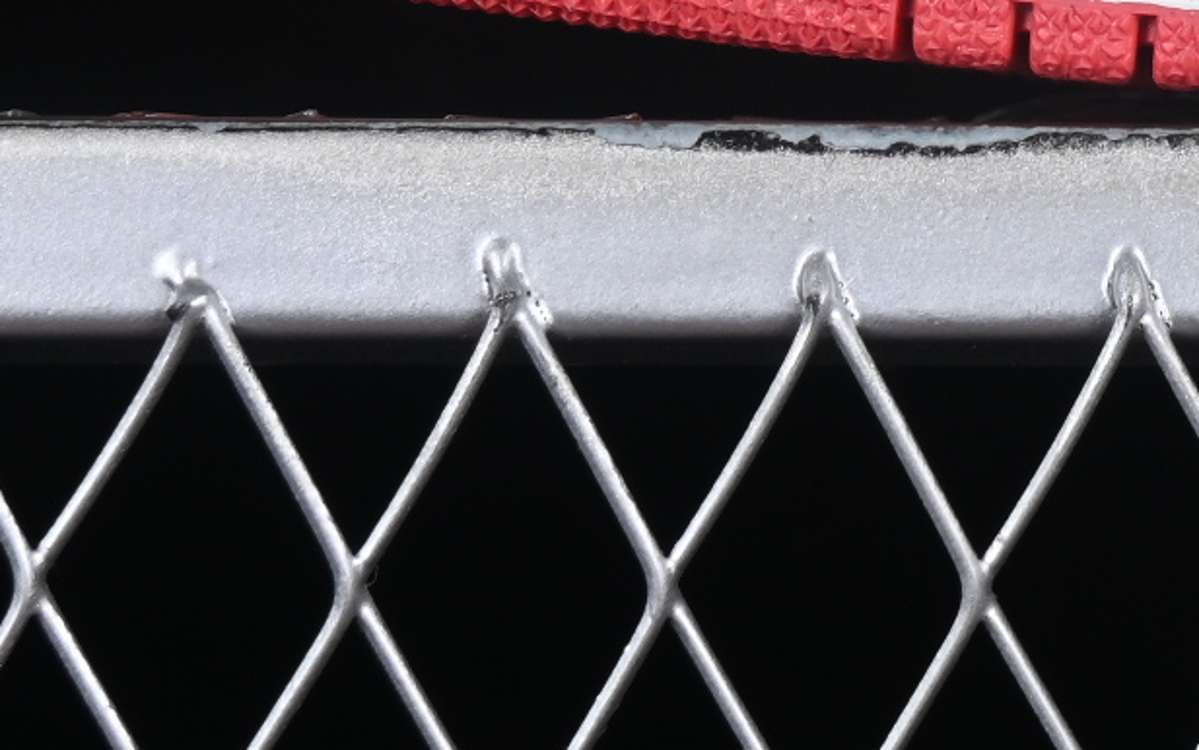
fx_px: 11277
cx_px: 1992
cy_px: -964
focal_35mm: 345
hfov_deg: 6.0
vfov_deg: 3.8
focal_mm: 50
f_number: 8
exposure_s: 1/80
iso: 160
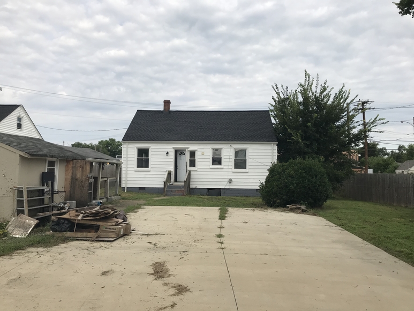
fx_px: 335
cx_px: 207
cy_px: 156
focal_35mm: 28
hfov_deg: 63.4
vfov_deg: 49.8
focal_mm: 3.99
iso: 20
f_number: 1.8
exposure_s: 1/2179
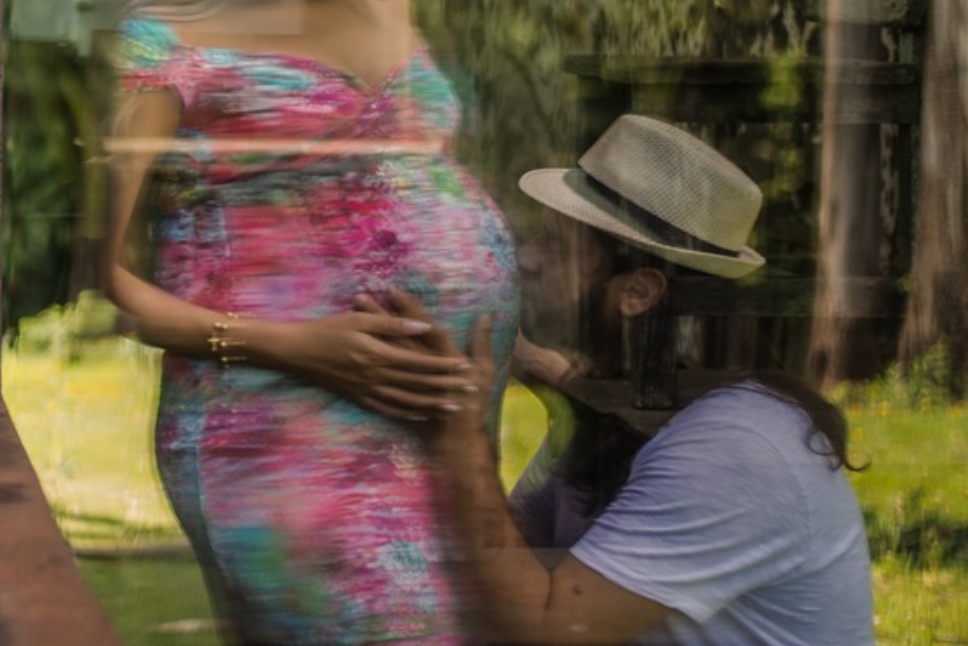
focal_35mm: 108
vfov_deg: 12.6
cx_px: -71
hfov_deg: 18.3
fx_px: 2905
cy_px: 93
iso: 100
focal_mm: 50
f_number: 1.8
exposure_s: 1/640
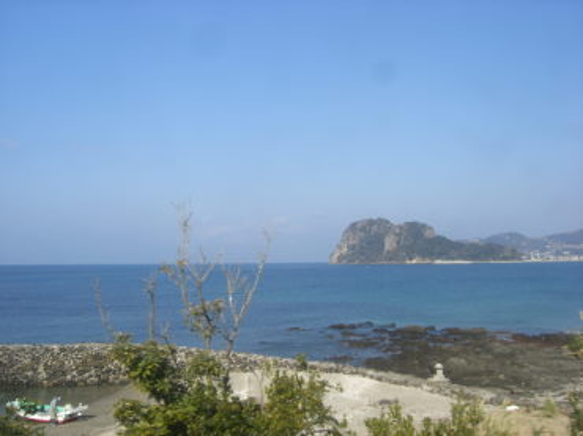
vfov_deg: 37.7
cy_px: 218
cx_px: 292
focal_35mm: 38
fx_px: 640
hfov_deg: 49.0
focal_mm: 6.2
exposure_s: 1/400
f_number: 4.3
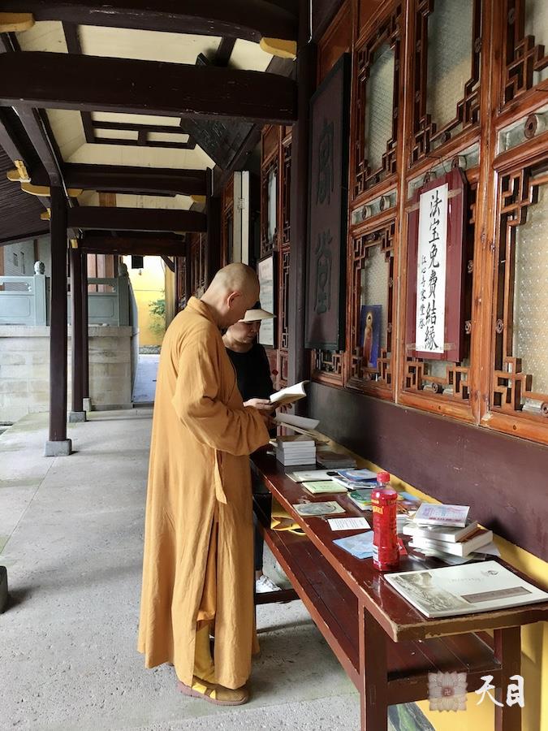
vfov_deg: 61.7
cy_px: 366
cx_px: 274
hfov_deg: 48.2
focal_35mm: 29
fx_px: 612
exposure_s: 1/33
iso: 50
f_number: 2.2
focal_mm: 4.15
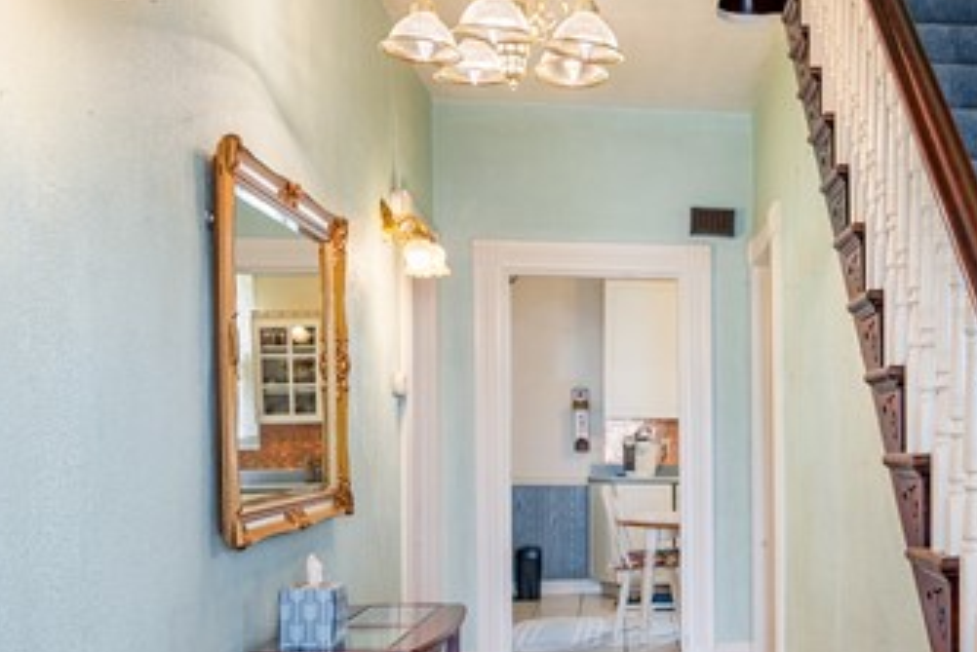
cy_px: 447
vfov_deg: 25.8
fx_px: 1412
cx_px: 895
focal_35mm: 52
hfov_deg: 35.7
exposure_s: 1/30
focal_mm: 16
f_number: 2.8
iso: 500
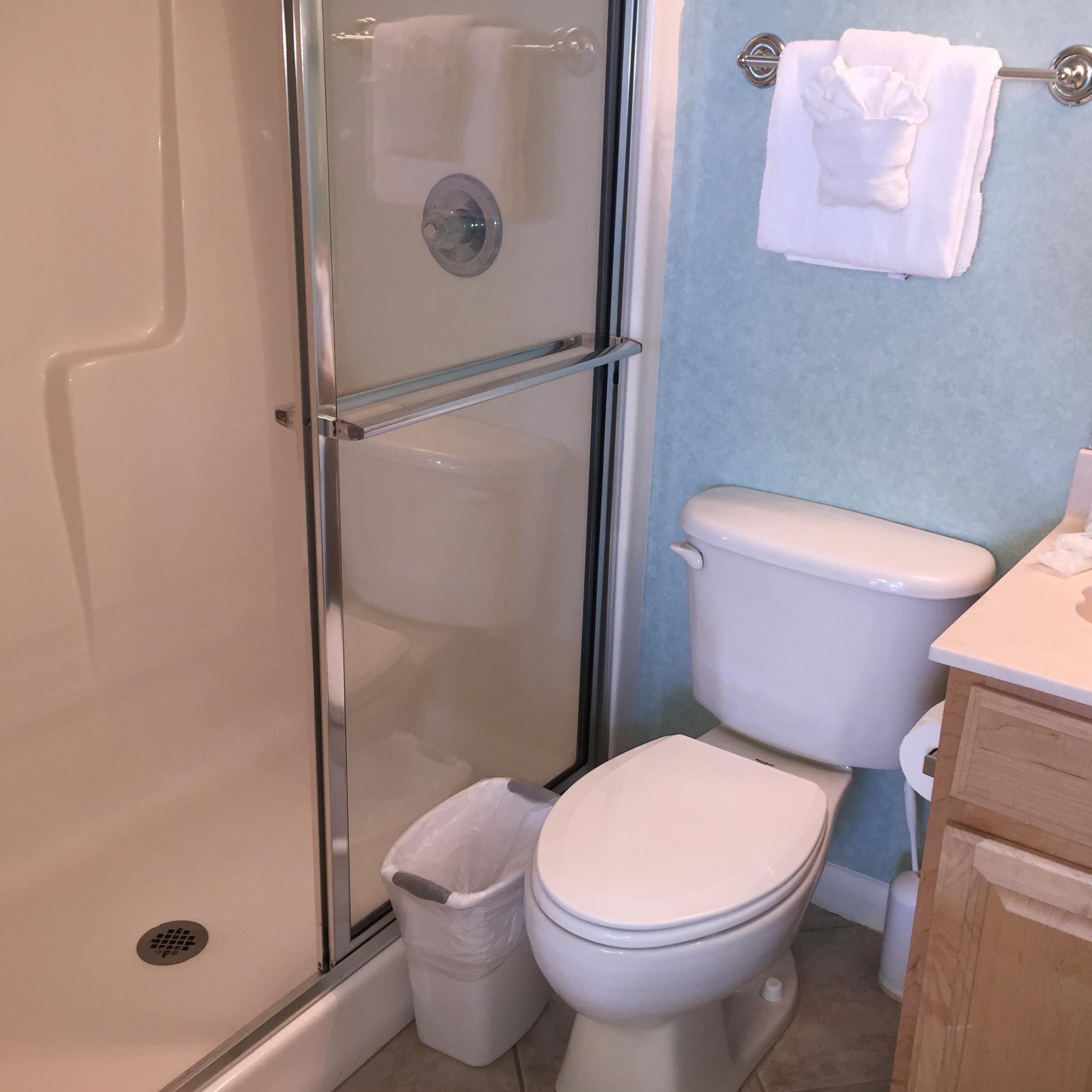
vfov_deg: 47.2
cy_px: 552
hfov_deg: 47.1
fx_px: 1249
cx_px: 607
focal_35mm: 35
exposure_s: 1/30
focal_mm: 4.15
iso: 50
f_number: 2.2
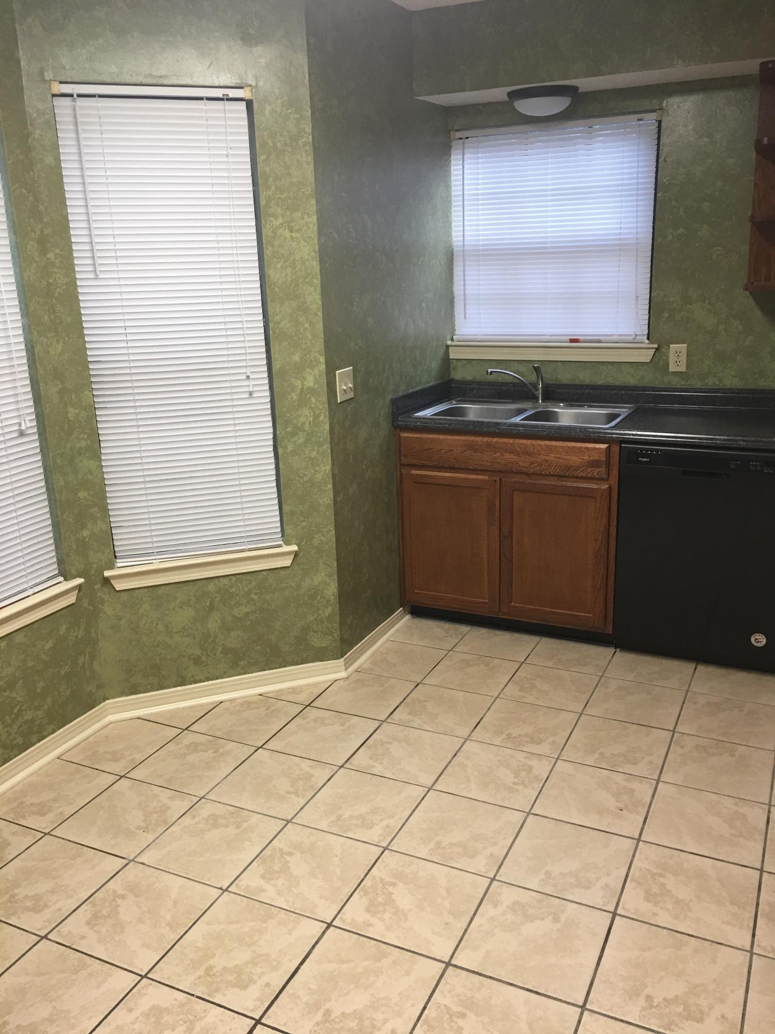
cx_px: 388
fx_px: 866
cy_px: 517
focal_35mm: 29
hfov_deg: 48.2
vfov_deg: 61.7
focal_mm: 4.15
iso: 32
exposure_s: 1/15
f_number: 2.2
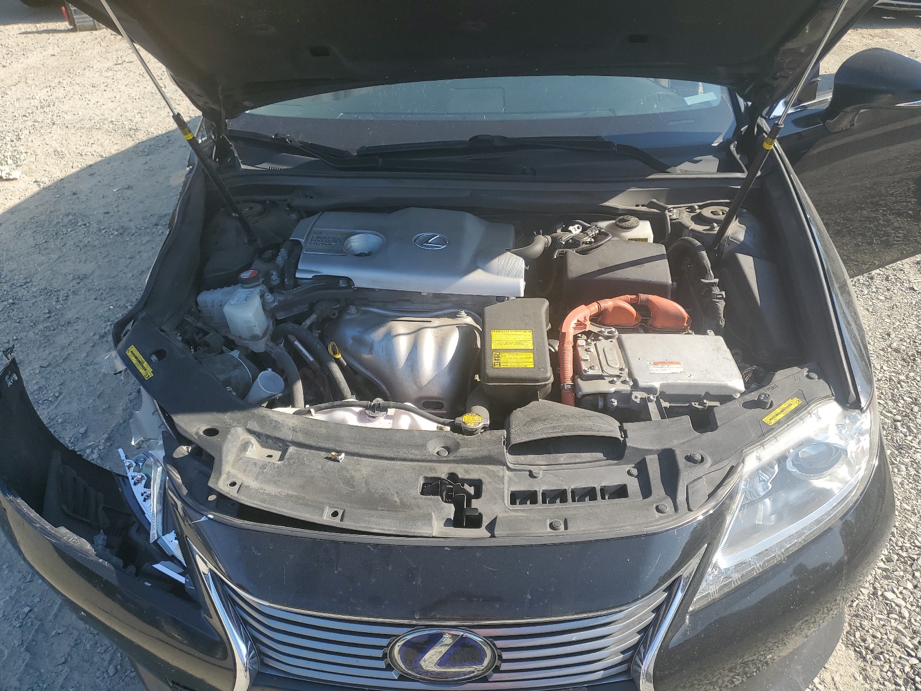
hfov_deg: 67.3
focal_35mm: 26
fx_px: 692
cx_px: 460
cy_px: 346
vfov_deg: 53.1
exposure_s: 1/1429
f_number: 1.5
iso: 50
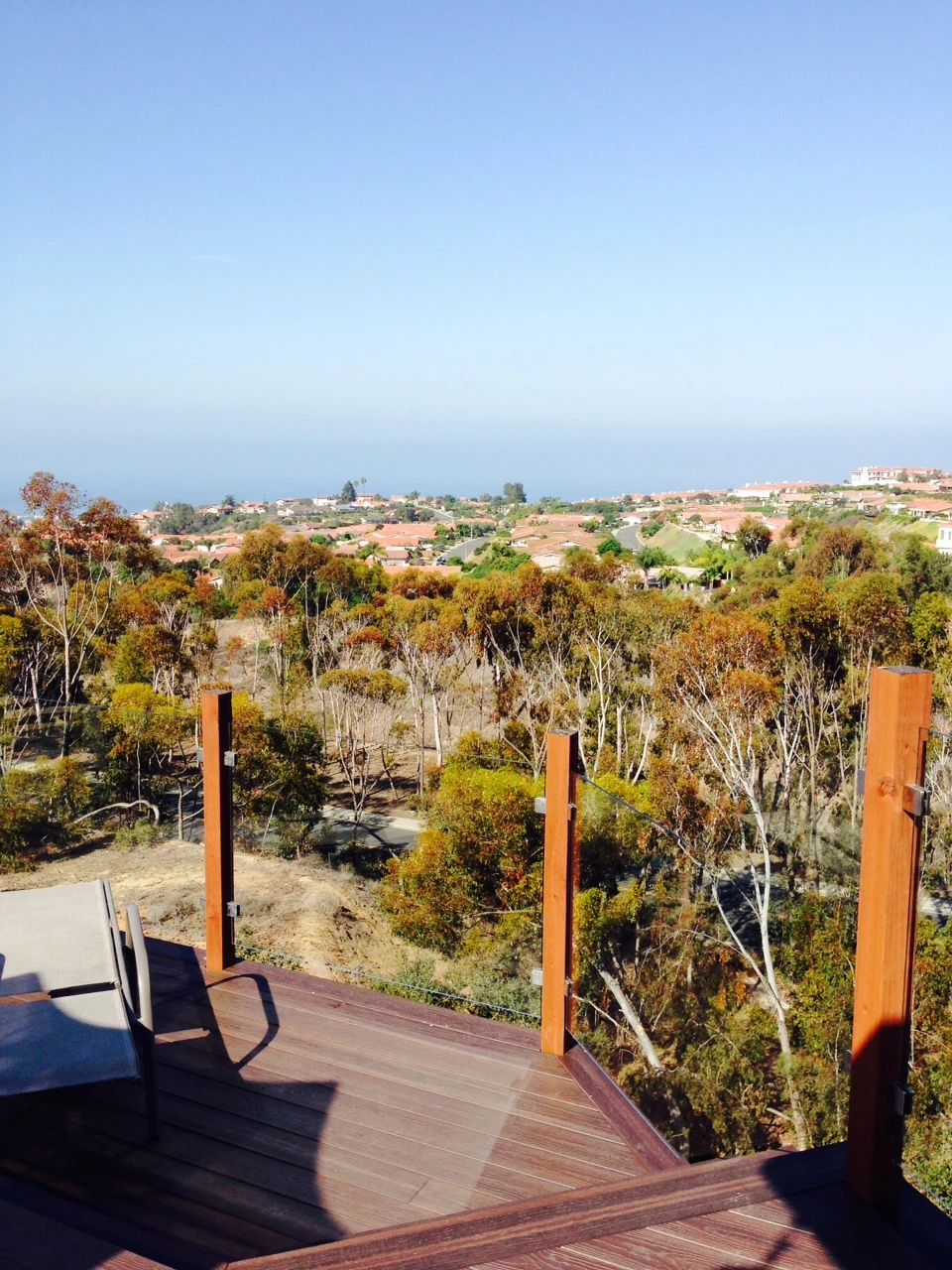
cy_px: 635
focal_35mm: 33
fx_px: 1210
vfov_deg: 55.4
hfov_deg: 42.9
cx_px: 476
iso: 50
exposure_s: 1/1205
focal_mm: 4.12
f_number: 2.4
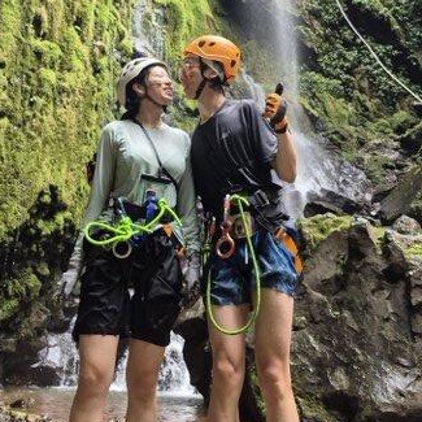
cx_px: 173
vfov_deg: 39.3
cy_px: 53
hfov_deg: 41.7
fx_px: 552
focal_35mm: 40
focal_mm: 5.4
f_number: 1.8
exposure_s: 1/120
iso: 160
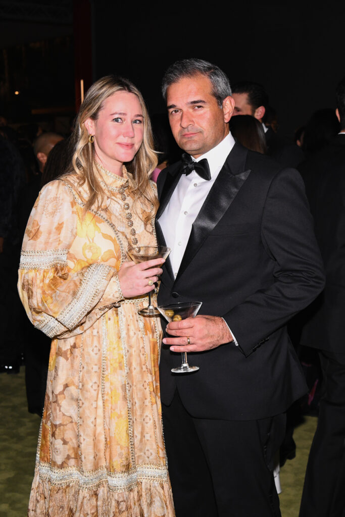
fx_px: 632
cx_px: 172
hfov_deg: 30.5
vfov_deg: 44.5
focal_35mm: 44
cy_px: 258
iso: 1600
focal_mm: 44
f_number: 5.6
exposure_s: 1/125
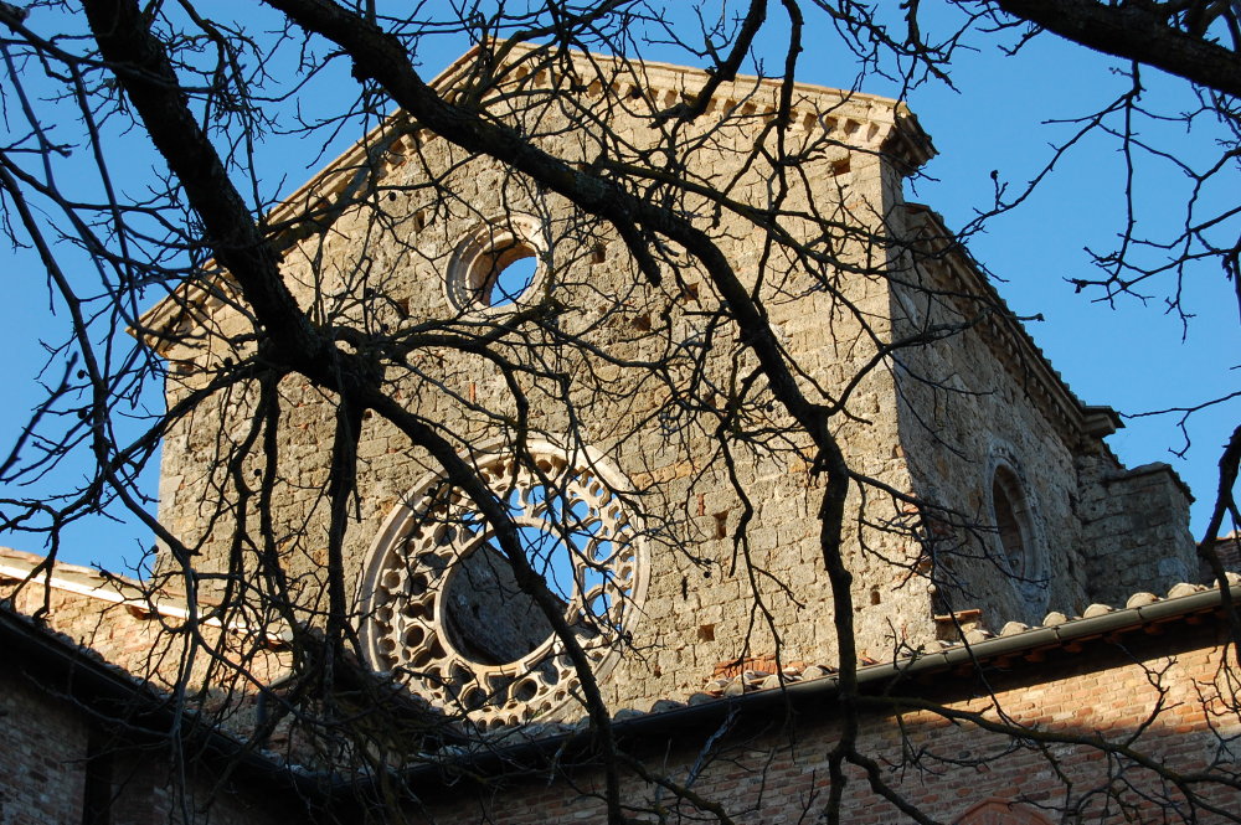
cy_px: 412
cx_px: 620
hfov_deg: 24.6
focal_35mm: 82
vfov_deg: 16.5
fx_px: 2842
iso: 400
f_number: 10
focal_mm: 55
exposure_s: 1/200
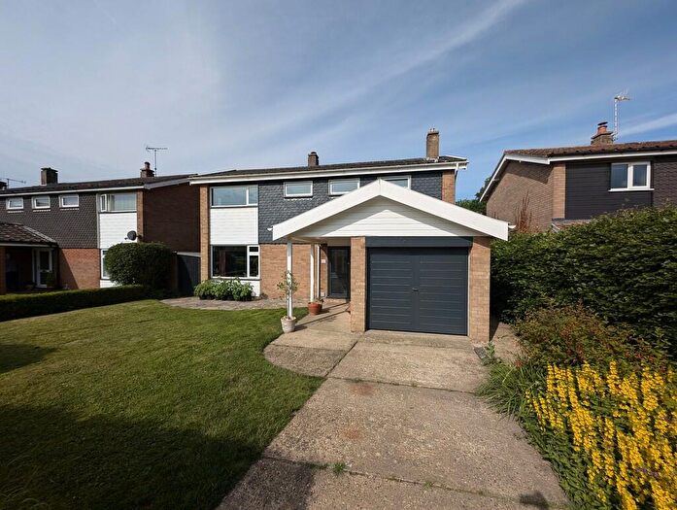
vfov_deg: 94.7
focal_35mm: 12
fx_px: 235
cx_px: 338
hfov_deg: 110.4
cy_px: 255
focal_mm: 2.23
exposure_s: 1/3049
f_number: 1.95
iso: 40
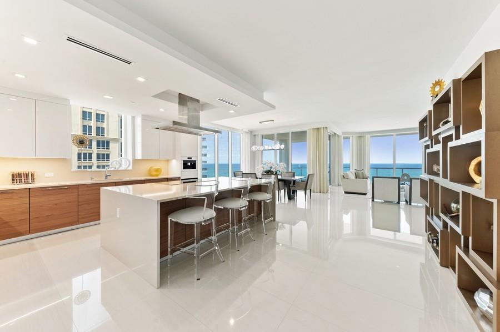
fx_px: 180
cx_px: 250
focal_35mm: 13
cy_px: 166
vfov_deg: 85.3
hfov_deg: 108.4
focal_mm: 13
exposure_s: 1/3
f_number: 8
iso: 100
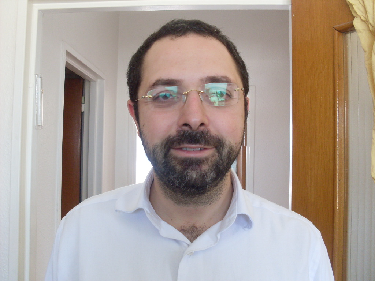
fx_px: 412
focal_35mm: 38
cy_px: 140
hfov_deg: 49.0
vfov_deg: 37.7
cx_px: 188
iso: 120
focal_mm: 6.3
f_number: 2.8
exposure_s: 1/45
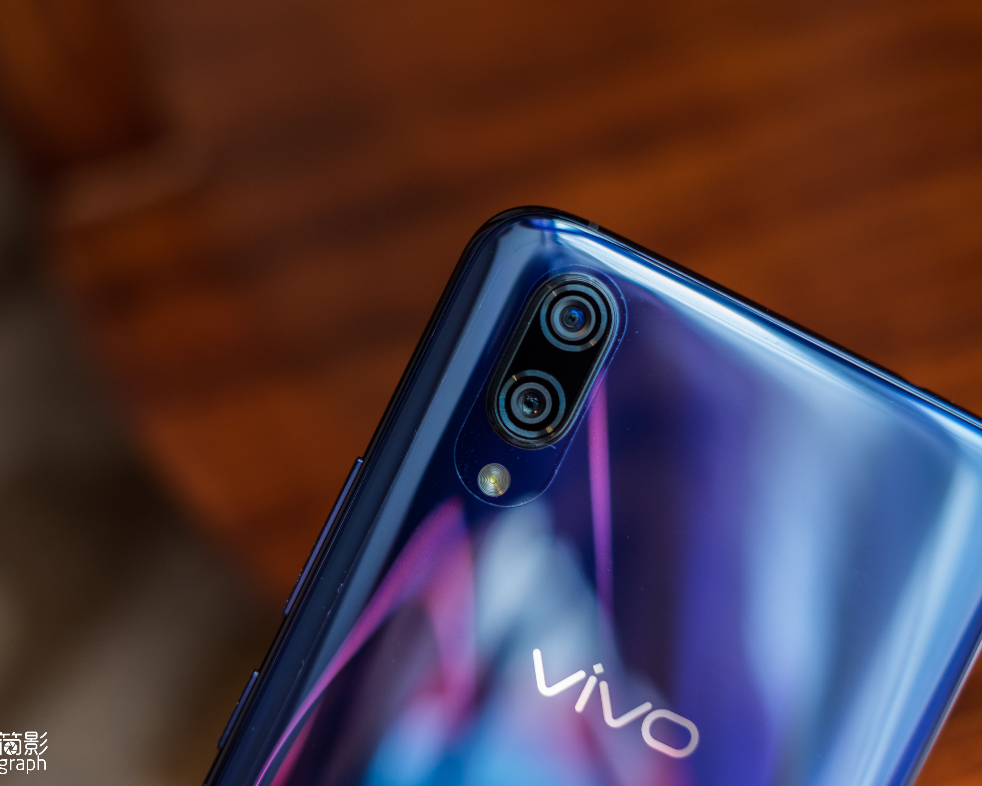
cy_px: 394
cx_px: 469
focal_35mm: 60
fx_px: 1744
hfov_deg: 31.4
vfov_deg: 25.4
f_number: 2
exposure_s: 1/180
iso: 320
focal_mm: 35
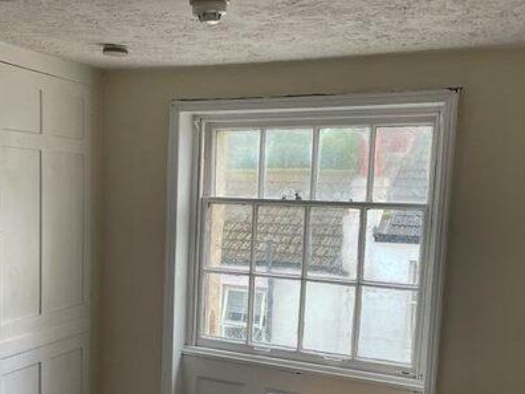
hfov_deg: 40.9
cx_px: 192
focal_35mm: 46
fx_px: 698
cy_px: 283
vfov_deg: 31.1
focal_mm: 4.2
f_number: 1.6
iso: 100
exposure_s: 1/121
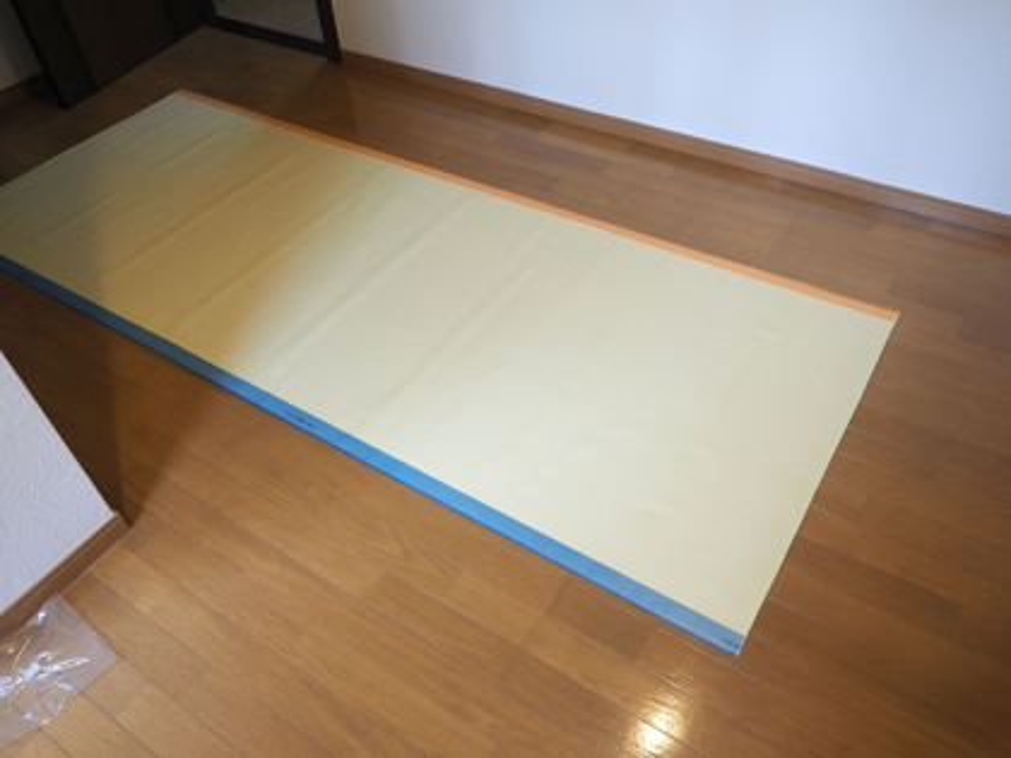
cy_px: 379
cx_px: 506
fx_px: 818
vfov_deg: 49.7
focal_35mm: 28
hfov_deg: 63.4
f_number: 2.8
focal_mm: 14
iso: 640
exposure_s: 1/60
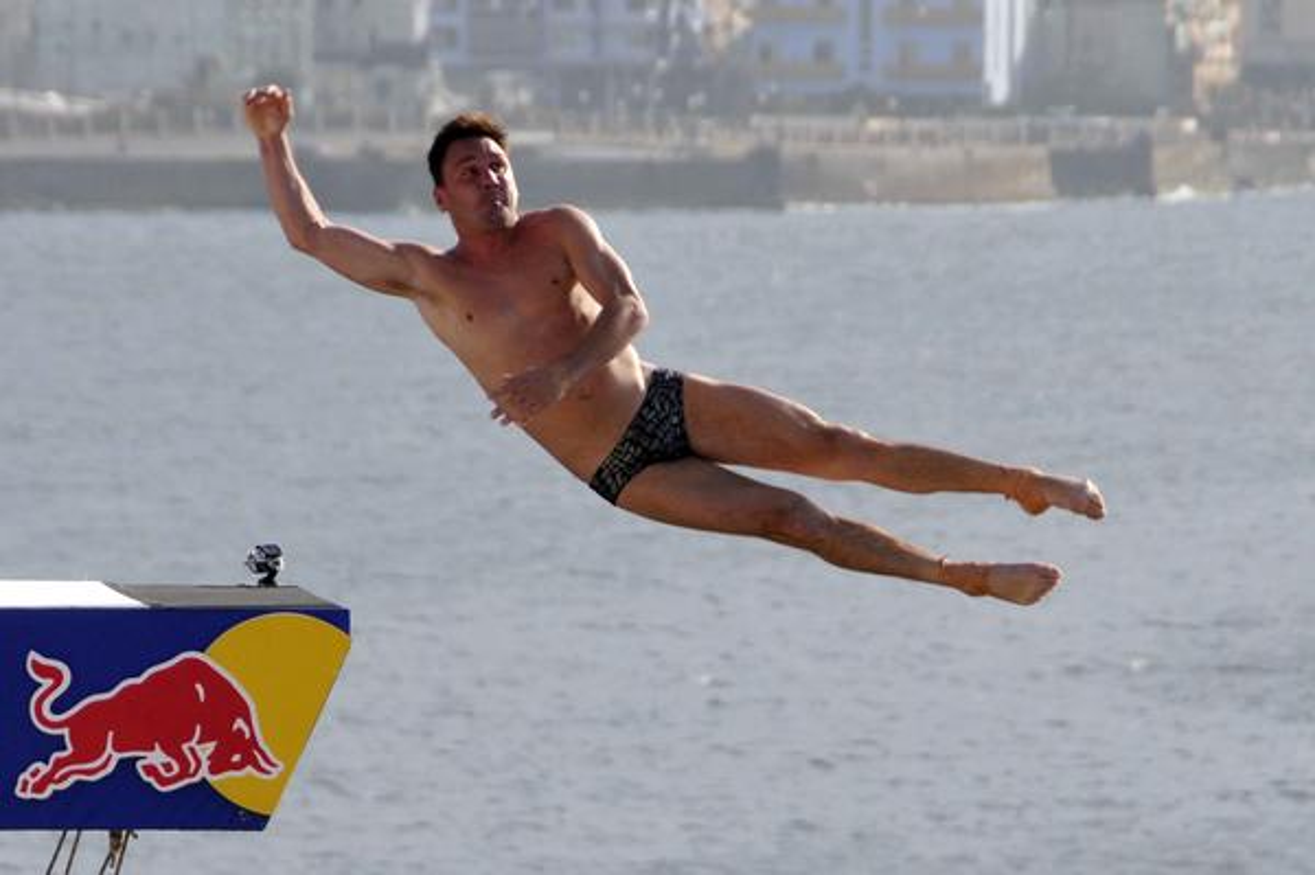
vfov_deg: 4.6
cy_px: 438
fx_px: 10949
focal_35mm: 300
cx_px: 658
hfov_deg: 6.9
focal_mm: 200
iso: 400
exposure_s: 1/1250
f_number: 7.1
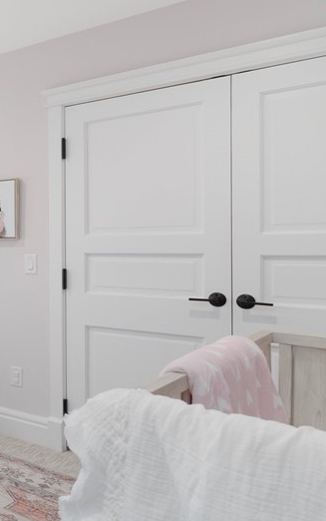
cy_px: 240
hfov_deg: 24.7
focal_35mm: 36
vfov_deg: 53.9
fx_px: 511
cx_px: -194
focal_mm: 17
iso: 800
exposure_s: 1/200
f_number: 7.1
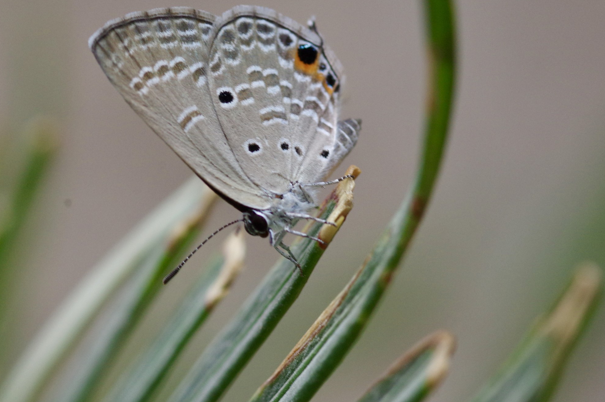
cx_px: 265
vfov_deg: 7.5
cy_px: 193
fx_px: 3072
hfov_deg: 11.2
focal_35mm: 183
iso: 800
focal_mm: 100
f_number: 8
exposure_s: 1/80
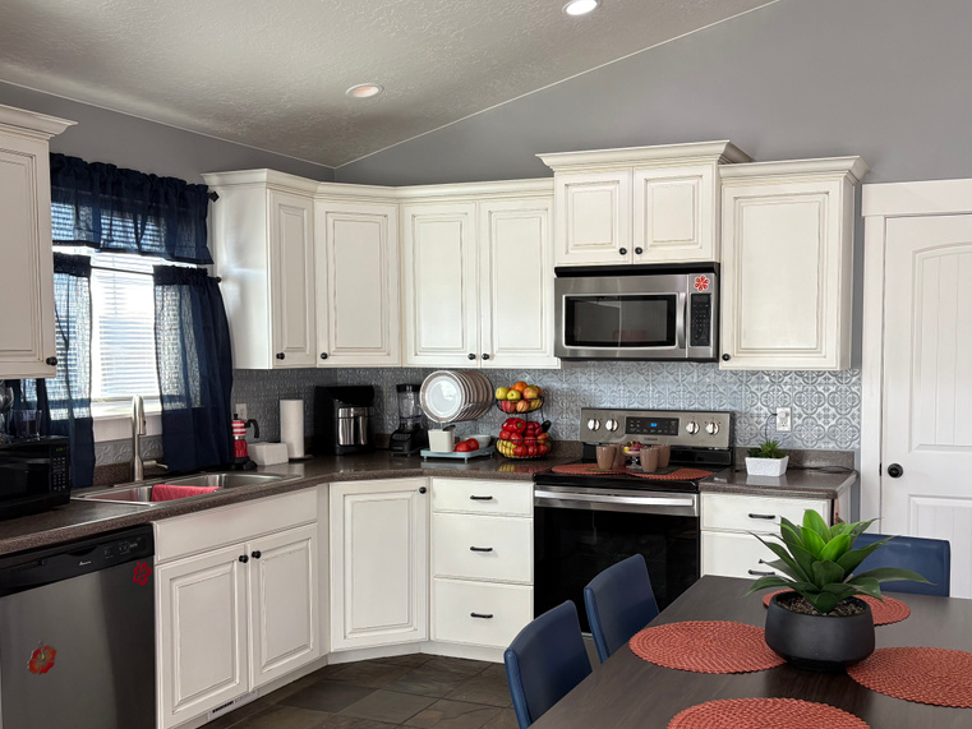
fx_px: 983
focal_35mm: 35
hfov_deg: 52.2
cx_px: 594
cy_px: 400
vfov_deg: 40.7
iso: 125
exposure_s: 1/120
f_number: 1.6
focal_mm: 5.96
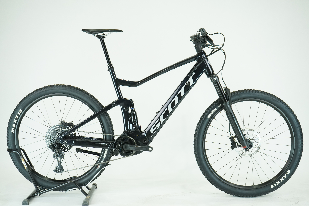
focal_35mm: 49
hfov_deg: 40.3
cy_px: 103
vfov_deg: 27.5
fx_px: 421
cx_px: 154
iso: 1600
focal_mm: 49
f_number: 5.6
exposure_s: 1/200
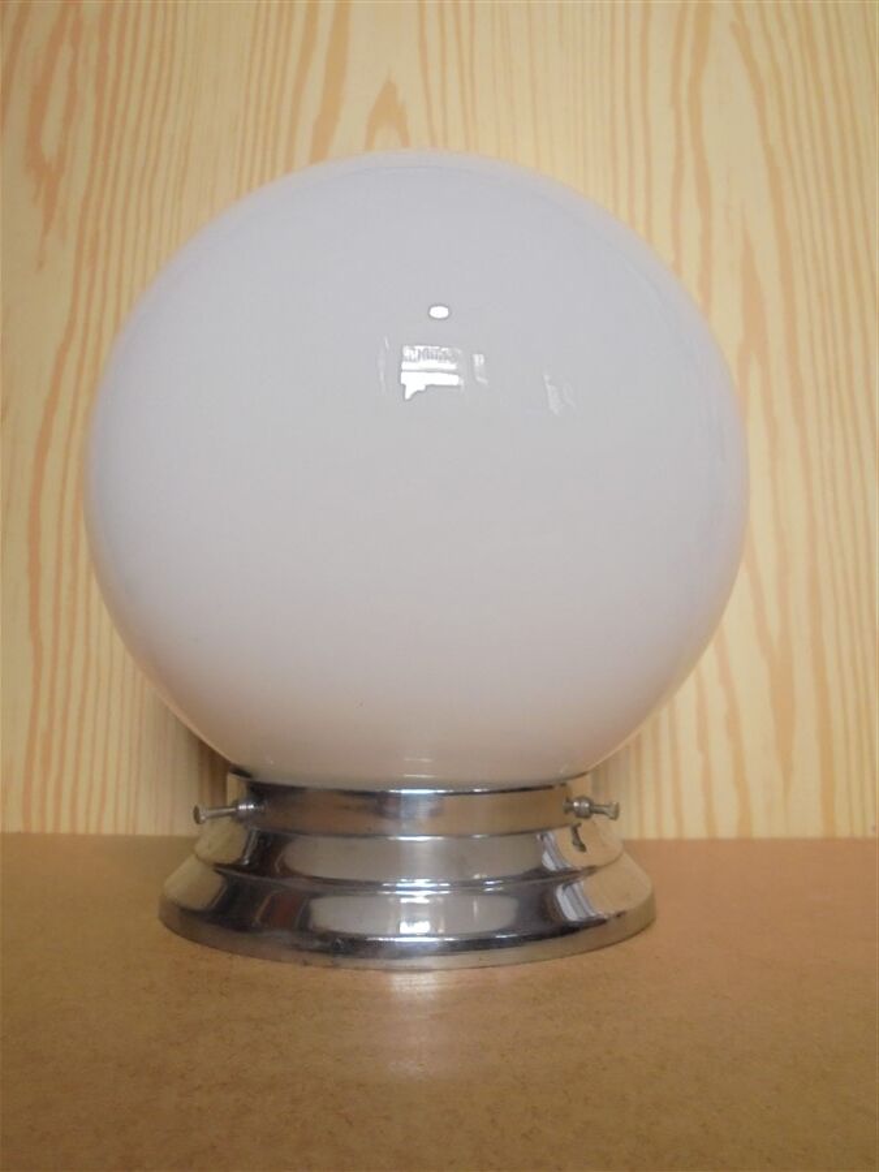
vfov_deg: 61.7
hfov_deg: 48.2
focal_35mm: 29
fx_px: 982
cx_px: 440
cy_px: 586
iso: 400
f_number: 3.7
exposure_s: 1/25
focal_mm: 5.3
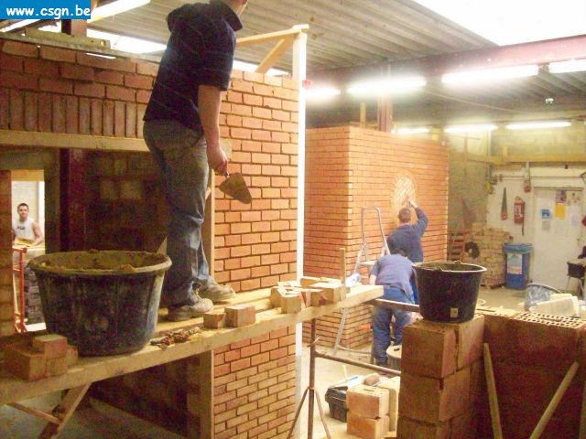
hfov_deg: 51.4
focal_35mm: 36
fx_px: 609
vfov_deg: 39.7
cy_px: 220
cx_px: 293
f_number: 2.7
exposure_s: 1/128
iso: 800
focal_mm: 6
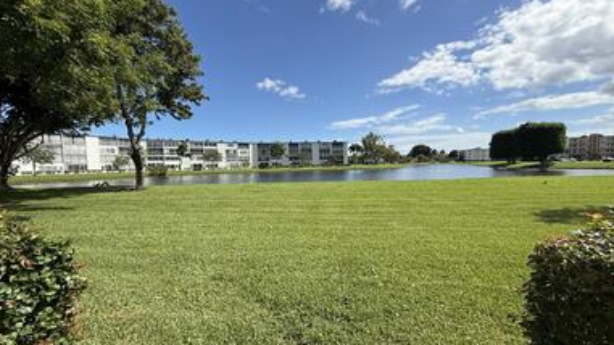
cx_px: 313
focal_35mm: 16
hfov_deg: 99.4
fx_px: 260
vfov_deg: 67.0
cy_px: 181
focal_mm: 2.22
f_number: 2.2
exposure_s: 1/2506
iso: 50
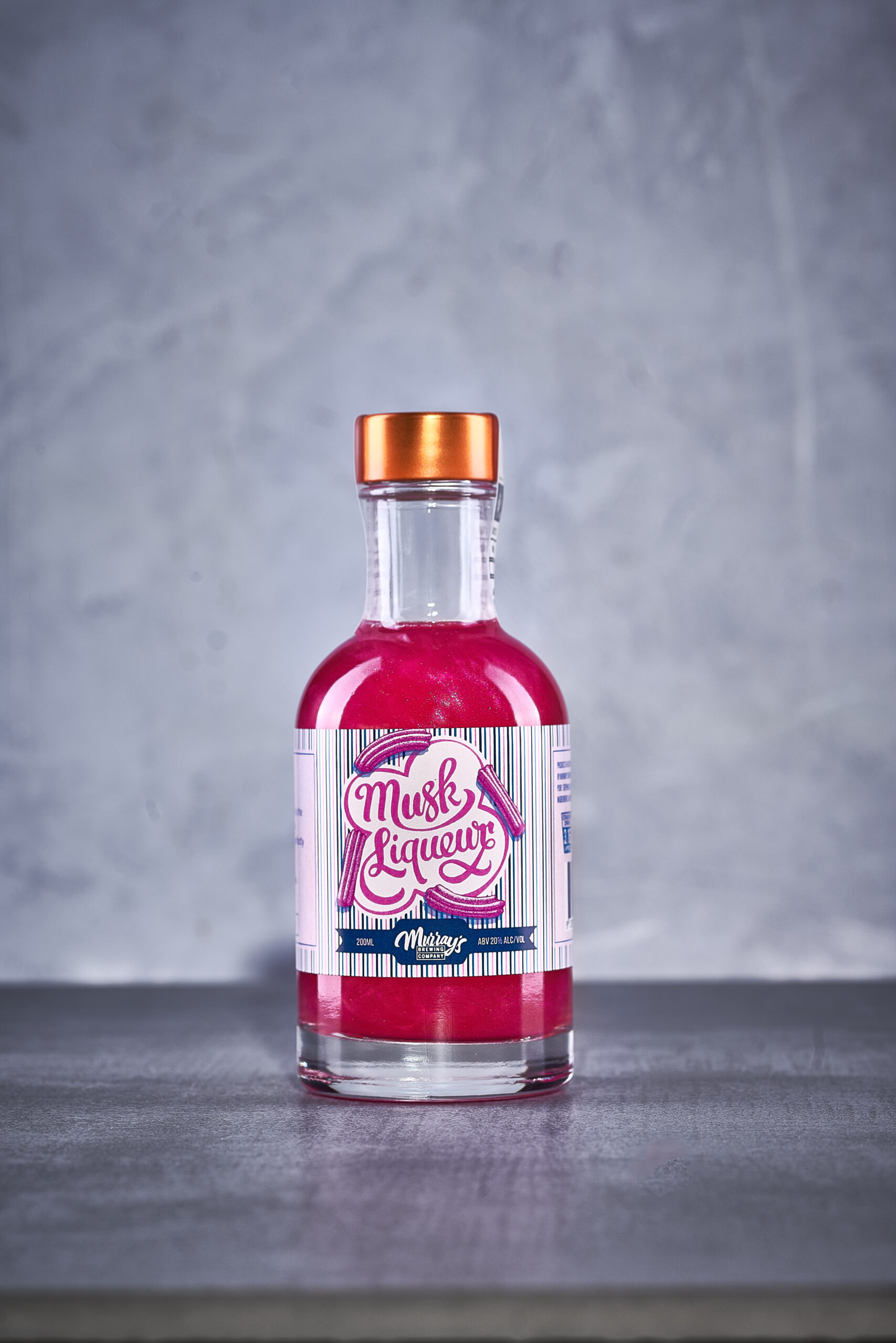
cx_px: 448
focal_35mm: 100
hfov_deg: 13.7
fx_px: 3733
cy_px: 672
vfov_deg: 20.4
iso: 50
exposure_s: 1/160
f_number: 6.3
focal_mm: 100
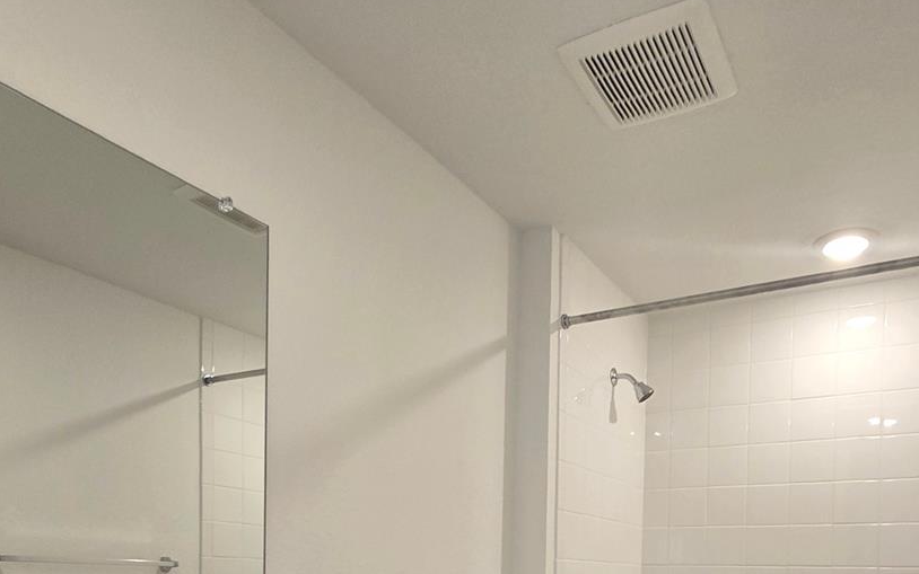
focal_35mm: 26
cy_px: 585
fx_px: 651
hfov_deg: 69.6
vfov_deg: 41.0
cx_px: 558
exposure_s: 1/60
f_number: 2.2
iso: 80
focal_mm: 2.2
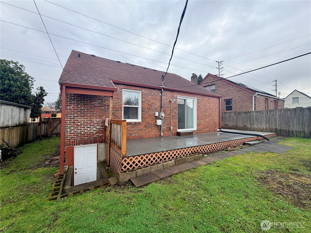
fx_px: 126
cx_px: 156
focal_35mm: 14
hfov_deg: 102.1
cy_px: 116
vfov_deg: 85.7
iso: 40
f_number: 2.2
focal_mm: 2.22
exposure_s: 1/569
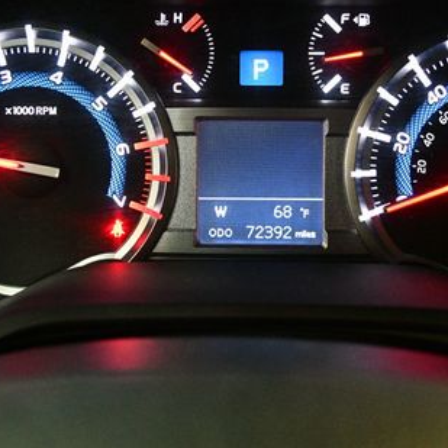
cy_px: 145
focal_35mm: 58
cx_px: 262
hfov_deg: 29.5
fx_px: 849
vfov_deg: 29.3
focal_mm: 22
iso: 3200
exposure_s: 1/60
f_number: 4
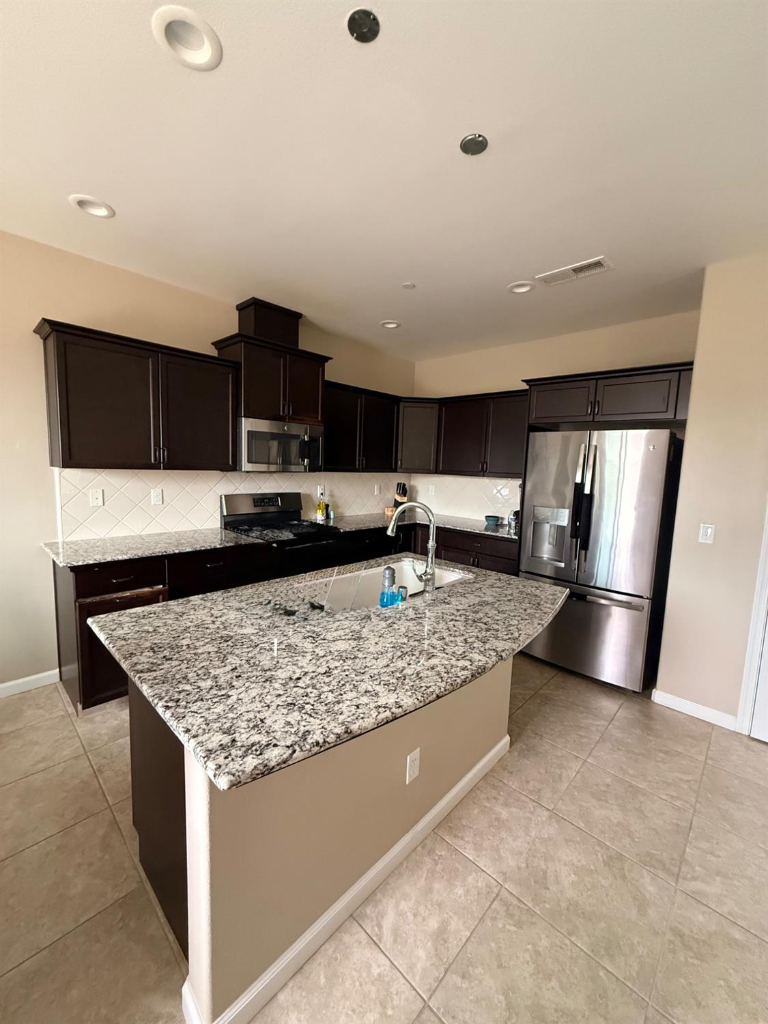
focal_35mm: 14
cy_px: 512
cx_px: 384
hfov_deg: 85.7
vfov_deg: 102.1
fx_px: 414
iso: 800
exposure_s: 1/60
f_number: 2.2
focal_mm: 2.22
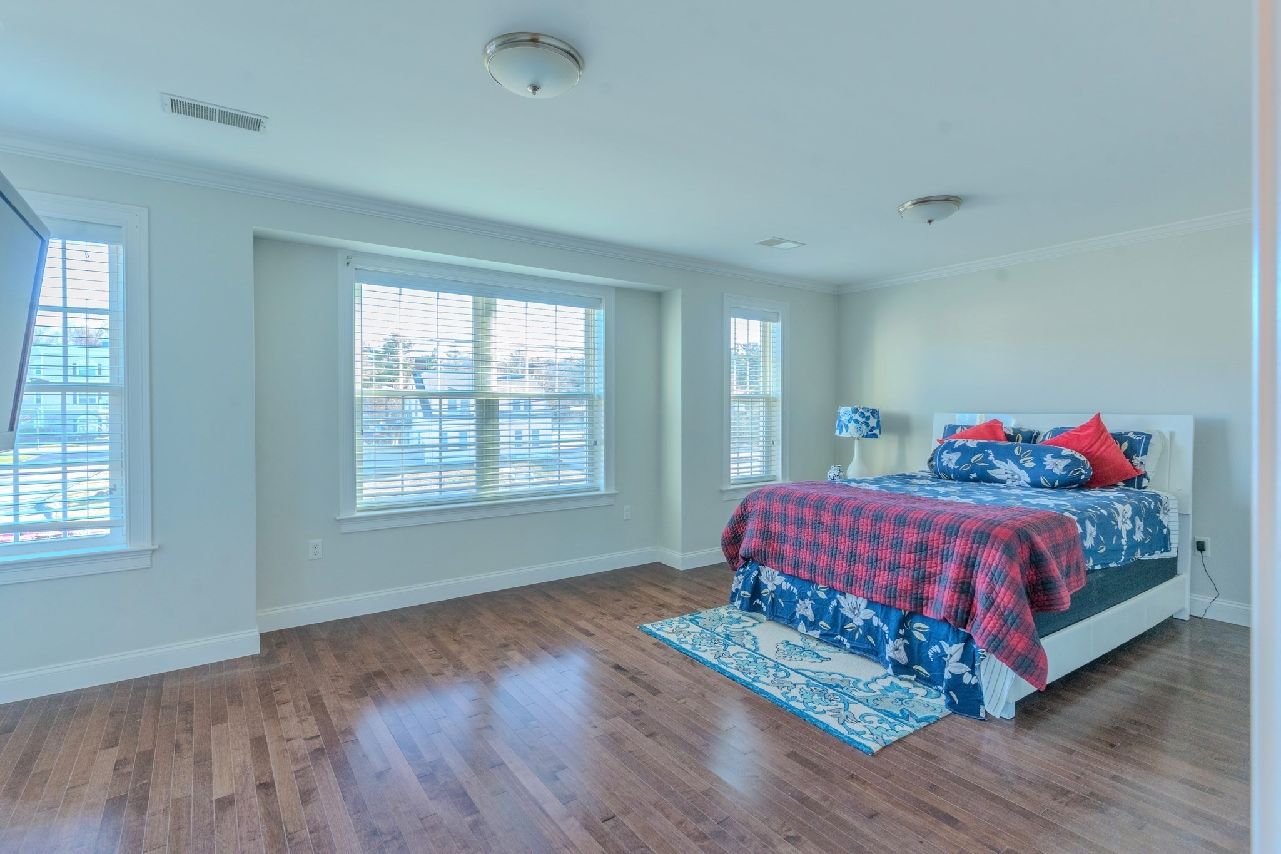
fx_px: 605
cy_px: 427
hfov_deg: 93.3
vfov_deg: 70.4
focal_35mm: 17
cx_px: 640
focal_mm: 17
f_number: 8
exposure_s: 1/40
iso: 1600
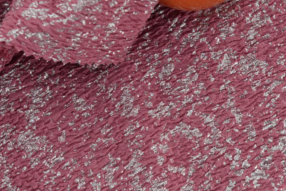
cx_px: 254
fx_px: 1343
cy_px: 69
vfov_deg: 8.1
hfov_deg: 12.1
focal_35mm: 169
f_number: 4
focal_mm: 50
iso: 100
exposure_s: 1/160
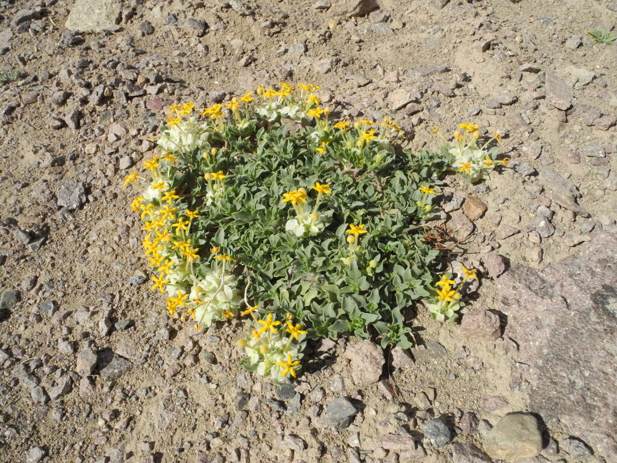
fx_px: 499
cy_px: 232
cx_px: 308
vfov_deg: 49.7
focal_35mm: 28
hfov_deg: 63.4
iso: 400
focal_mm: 6
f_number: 6.3
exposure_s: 1/2000
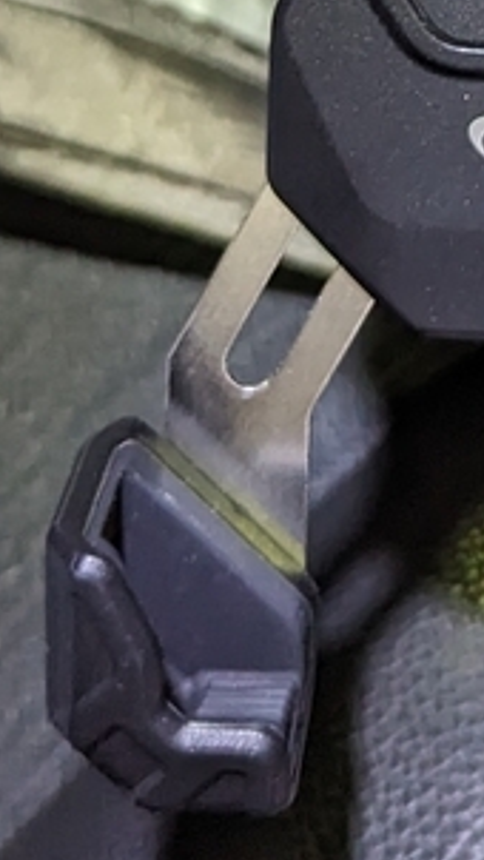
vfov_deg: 19.0
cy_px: -262
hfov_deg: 11.4
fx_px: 2371
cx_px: 618
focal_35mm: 104
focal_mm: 6.81
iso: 938
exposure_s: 1/33.3
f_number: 1.85
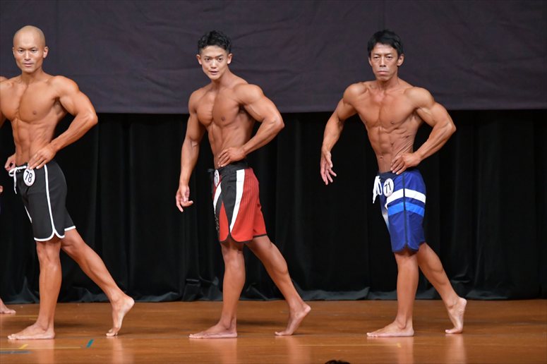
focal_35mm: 300
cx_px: 274
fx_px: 4556
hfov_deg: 6.9
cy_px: 182
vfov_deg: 4.6
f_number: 5.6
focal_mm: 200
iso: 5000
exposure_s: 1/400
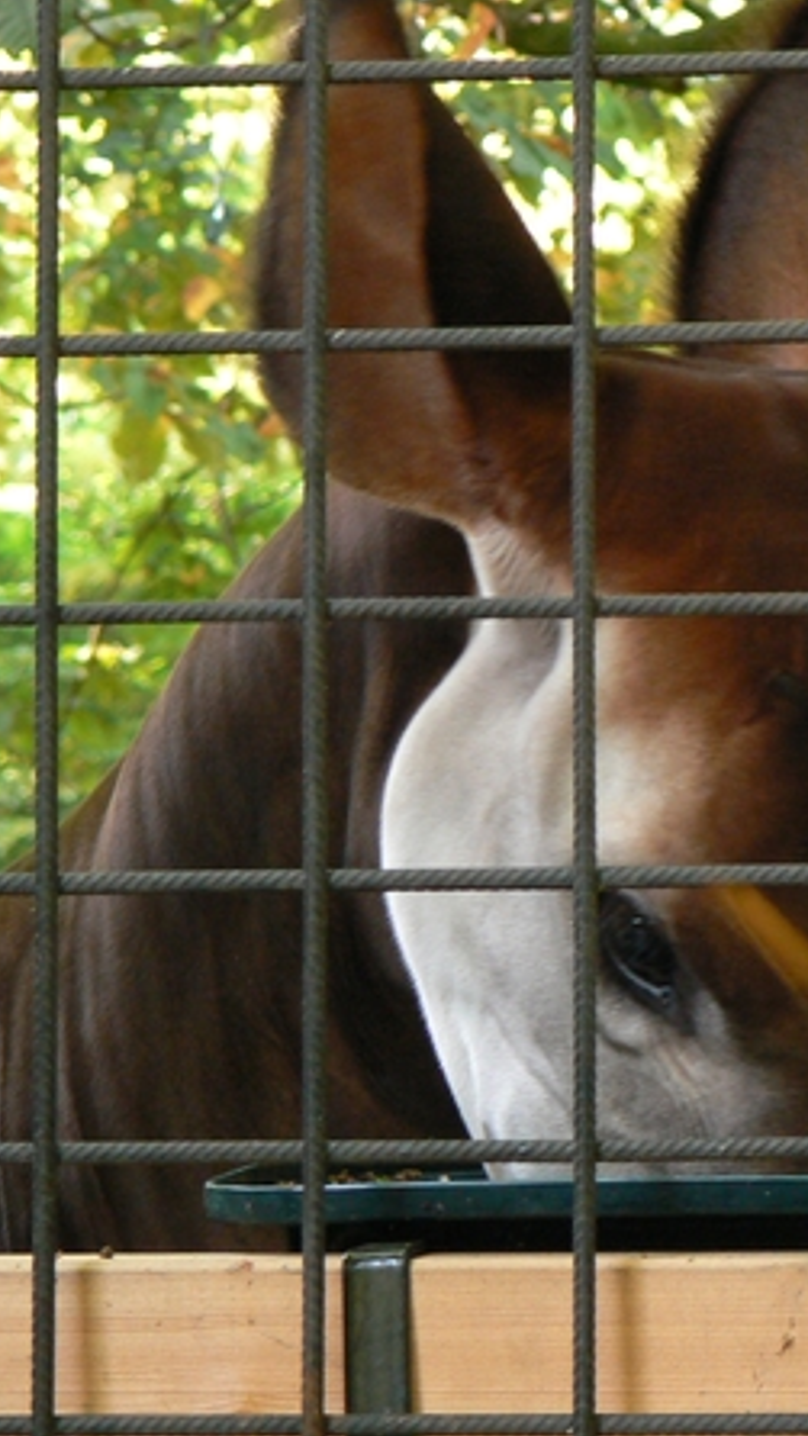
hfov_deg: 5.8
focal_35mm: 211
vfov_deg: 10.2
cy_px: 721
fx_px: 8034
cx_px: 625
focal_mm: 24.1
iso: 200
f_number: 3.3
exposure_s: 1/30
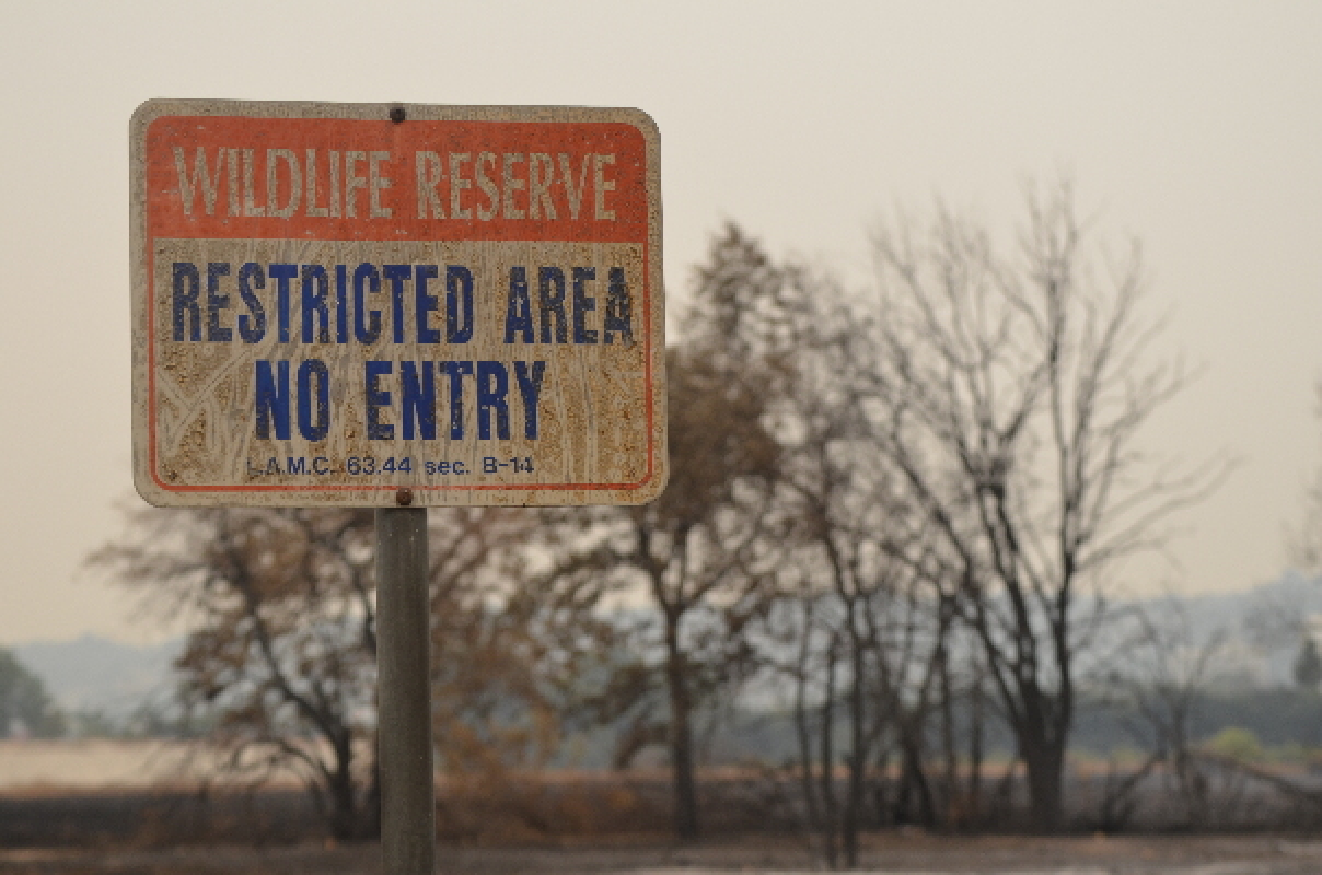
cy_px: 438
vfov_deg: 13.0
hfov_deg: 19.5
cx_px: 661
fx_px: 3848
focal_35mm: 105
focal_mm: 70
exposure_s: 1/100
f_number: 5
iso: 400
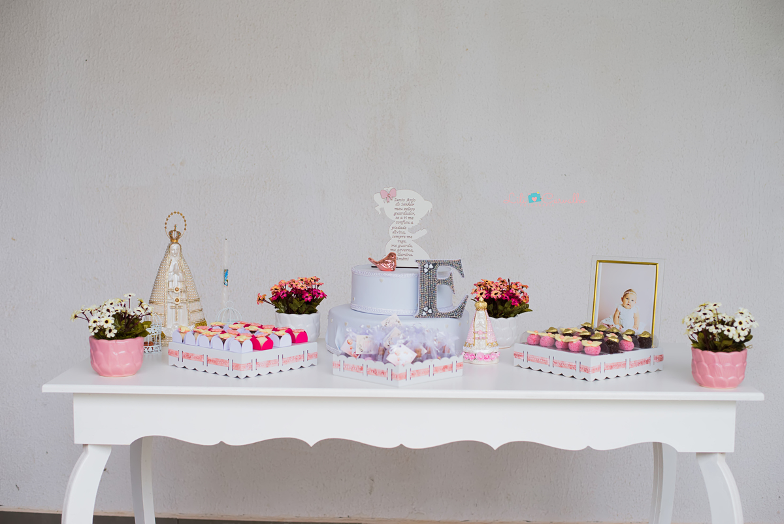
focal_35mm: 50
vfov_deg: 27.0
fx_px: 1089
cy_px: 262
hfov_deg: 39.6
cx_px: 392
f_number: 8
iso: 500
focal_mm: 50
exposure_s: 1/500
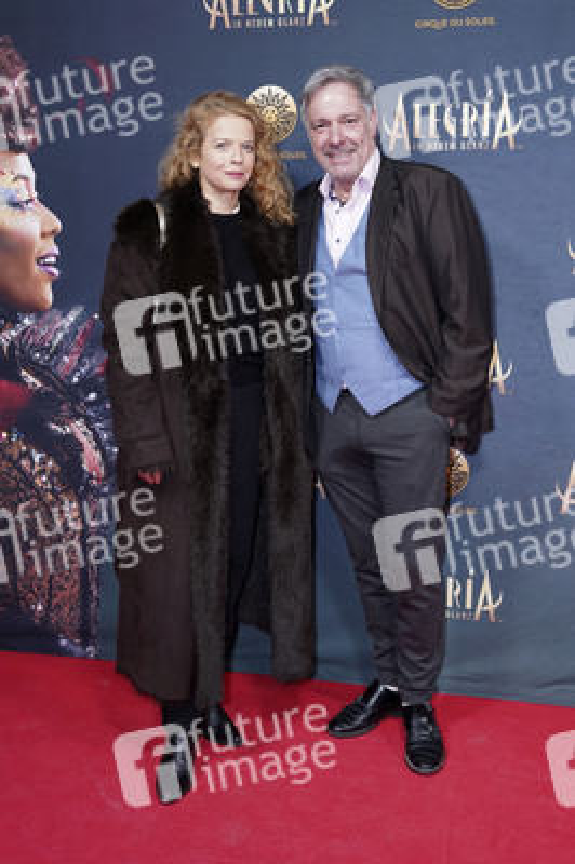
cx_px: 288
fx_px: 936
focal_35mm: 39
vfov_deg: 49.6
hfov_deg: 34.2
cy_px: 432
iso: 2500
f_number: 4.5
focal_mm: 39
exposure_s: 1/200
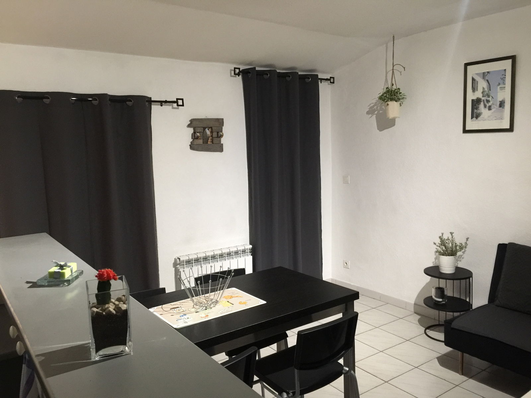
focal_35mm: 29
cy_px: 199
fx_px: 445
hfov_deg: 61.7
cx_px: 266
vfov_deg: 48.2
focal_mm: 4.15
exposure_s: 1/8
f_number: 2.2
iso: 125
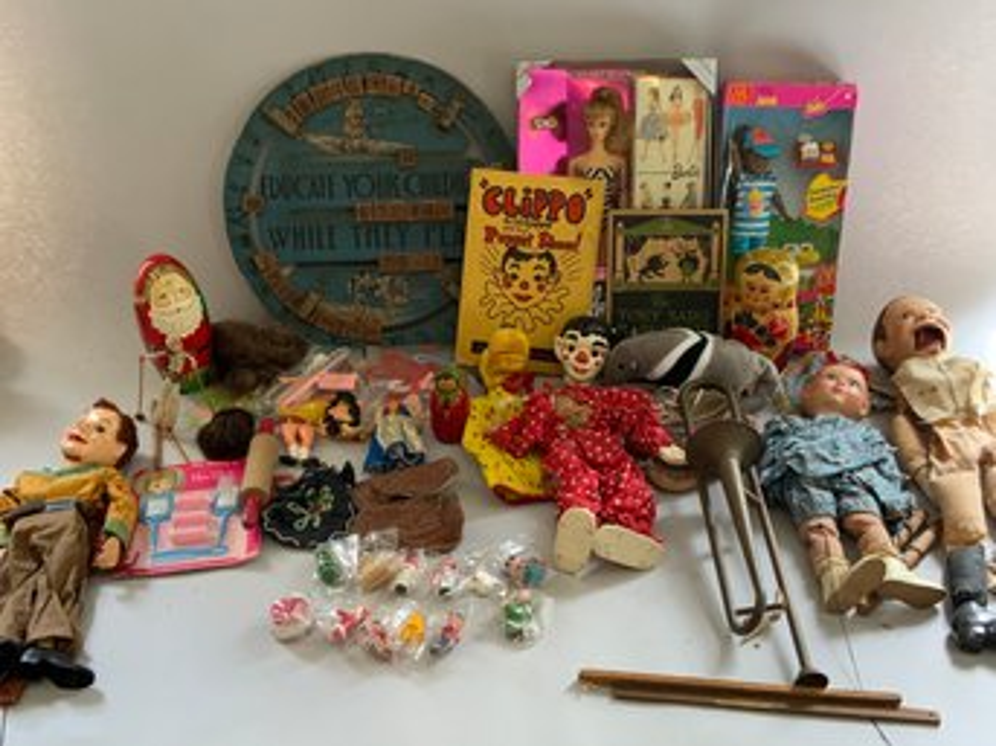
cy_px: 373
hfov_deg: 61.7
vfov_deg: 48.2
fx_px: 834
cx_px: 498
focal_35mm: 29
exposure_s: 1/60
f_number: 1.8
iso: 64
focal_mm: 3
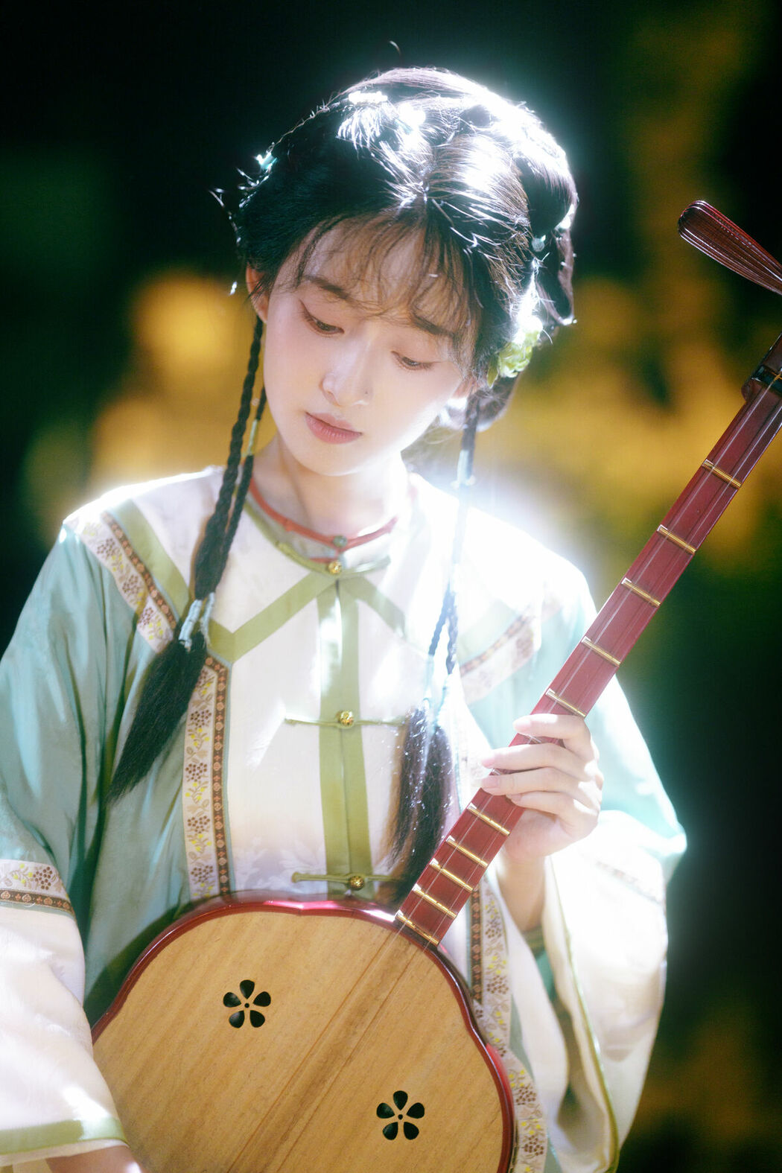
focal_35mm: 85
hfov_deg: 16.1
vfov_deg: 23.9
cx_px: 391
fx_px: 2769
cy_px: 586
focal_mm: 85
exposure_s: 1/200
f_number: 1.4
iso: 2000
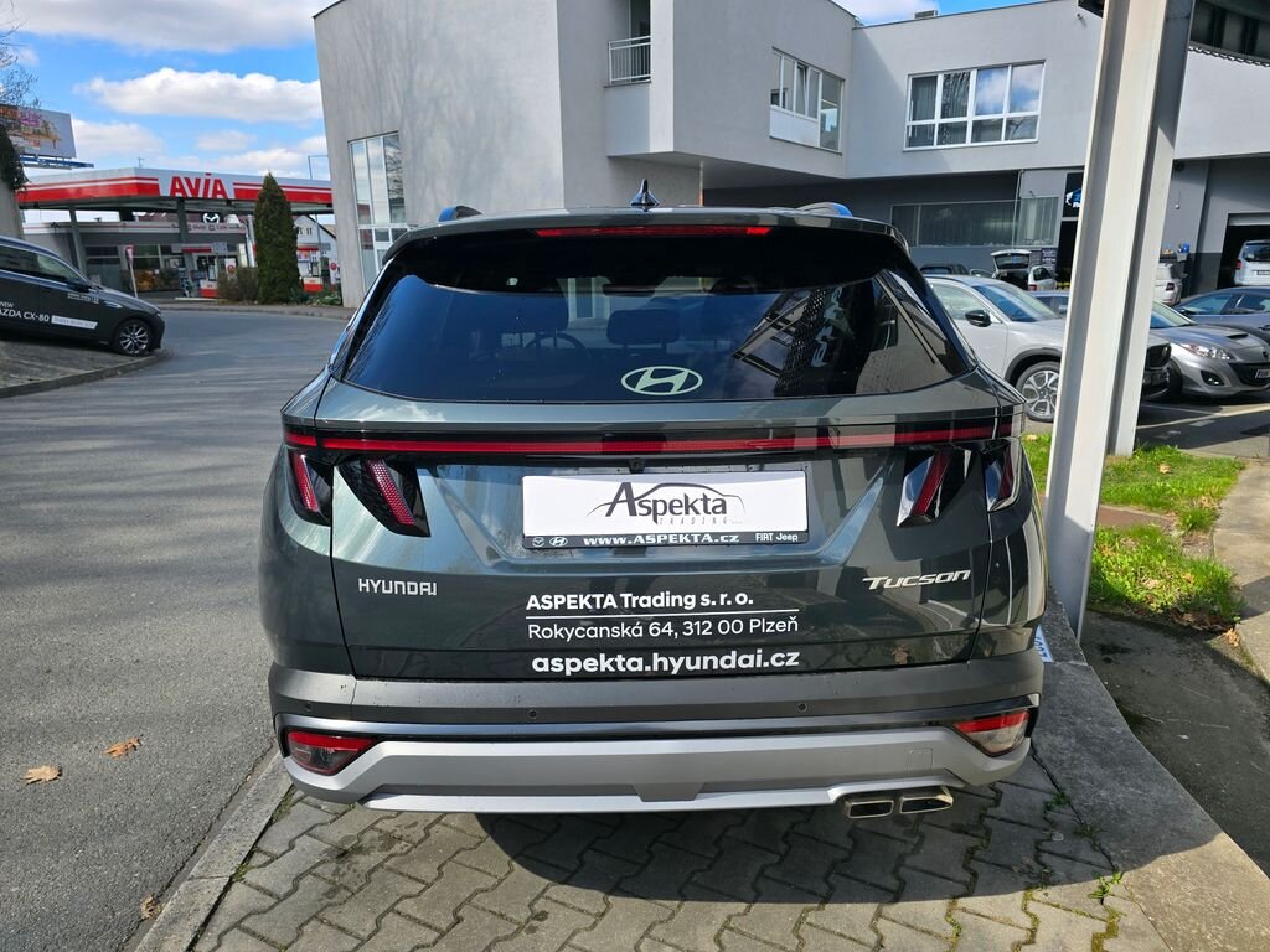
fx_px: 844
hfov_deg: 73.9
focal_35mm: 23
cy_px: 476
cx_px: 635
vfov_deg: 58.9
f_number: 1.7
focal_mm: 6.3
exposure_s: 1/383
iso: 12
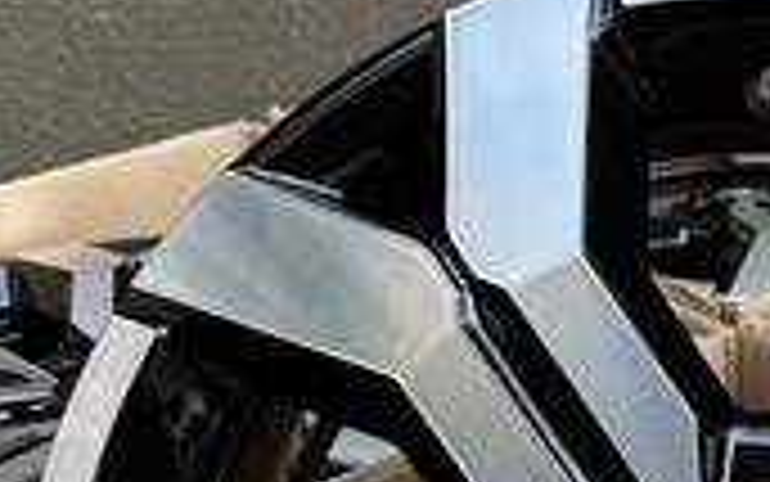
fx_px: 1406
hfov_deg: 28.6
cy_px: 689
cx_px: 784
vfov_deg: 17.7
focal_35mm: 67
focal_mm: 6.86
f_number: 1.78
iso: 80
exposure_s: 1/407
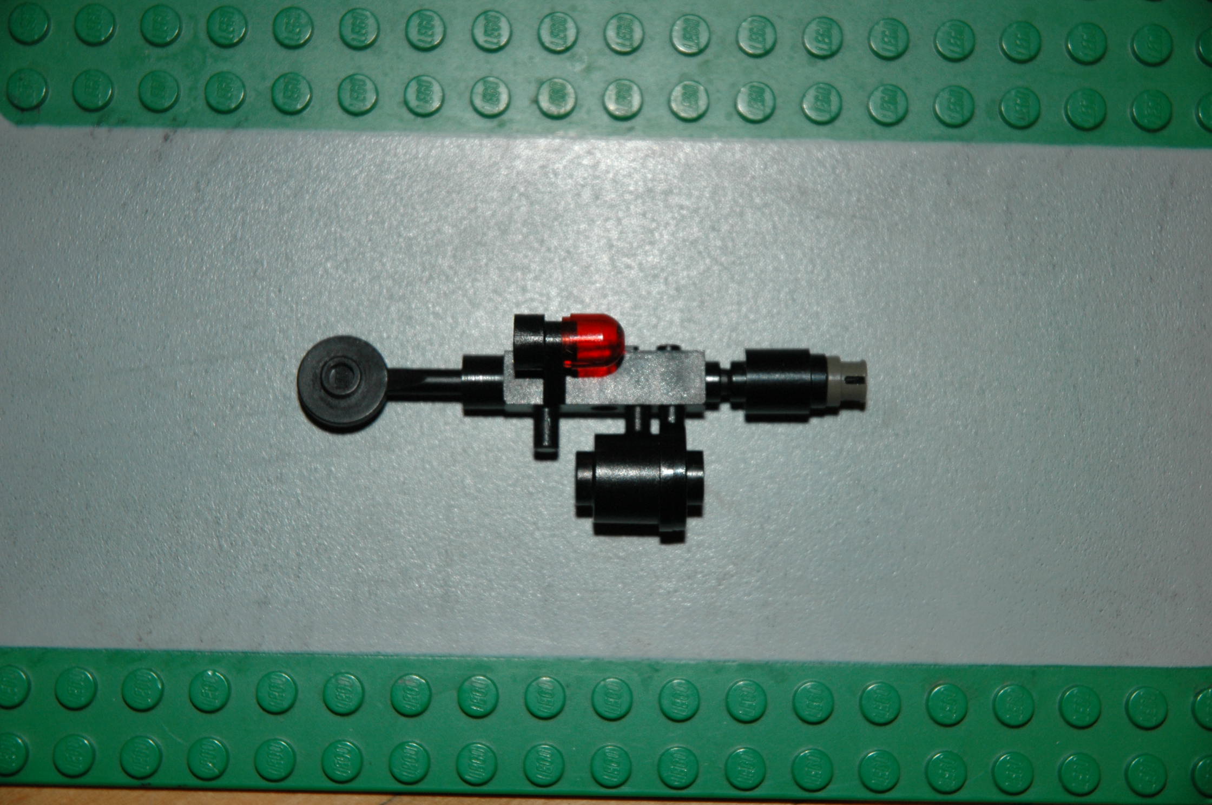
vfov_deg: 13.0
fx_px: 3531
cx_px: 606
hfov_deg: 19.5
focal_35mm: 105
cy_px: 402
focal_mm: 70
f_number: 4.5
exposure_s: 1/60
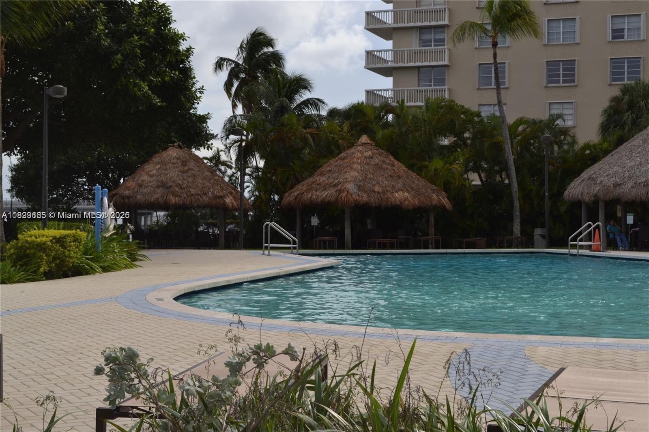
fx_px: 1027
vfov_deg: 23.8
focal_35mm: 57
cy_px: 216
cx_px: 324
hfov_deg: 35.1
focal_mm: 38
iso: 100
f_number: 7.1
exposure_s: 1/200
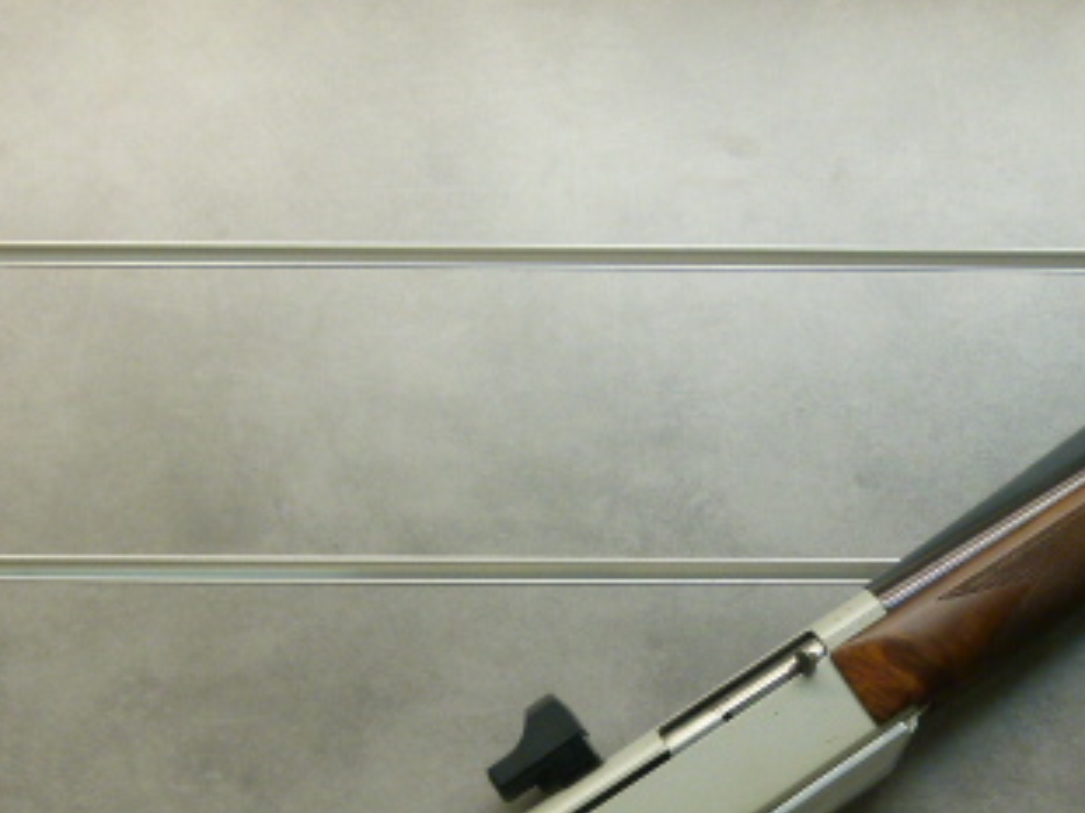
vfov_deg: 20.6
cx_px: 900
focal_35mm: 70
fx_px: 2193
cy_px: 729
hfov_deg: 27.1
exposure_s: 1/60
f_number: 3
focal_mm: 6.2
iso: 125
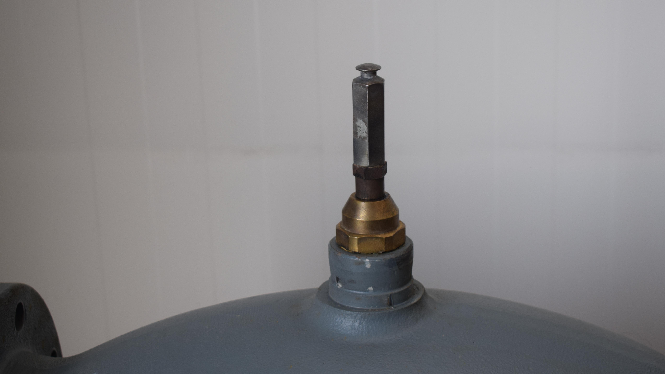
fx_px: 1350
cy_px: 163
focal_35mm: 77
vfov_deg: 15.8
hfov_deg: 27.7
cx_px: 360
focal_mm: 45
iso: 400
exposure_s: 1/160
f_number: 6.3
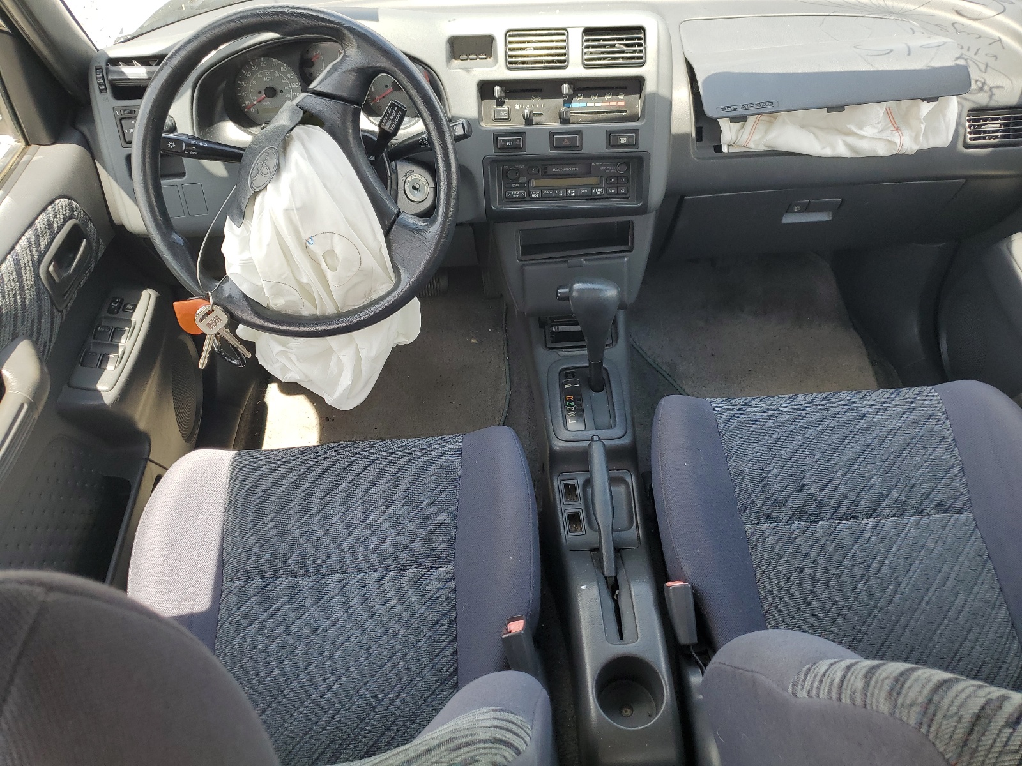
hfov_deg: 67.3
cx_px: 511
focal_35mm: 26
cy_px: 383
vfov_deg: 53.1
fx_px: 768
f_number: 1.5
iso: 50
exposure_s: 1/333
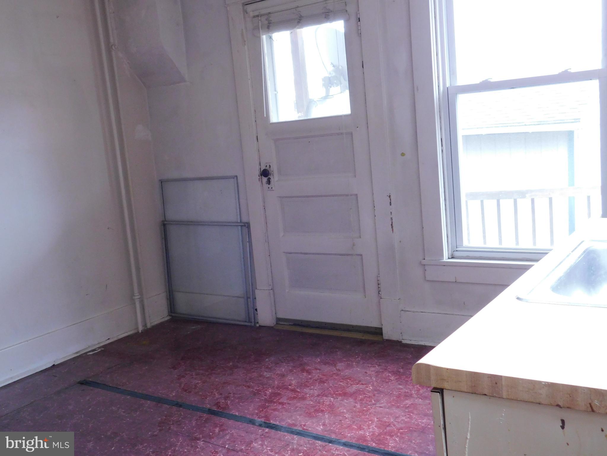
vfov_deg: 39.7
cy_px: 228
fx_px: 631
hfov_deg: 51.4
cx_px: 304
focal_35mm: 36
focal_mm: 6.3
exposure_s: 1/15
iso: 400
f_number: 3.5
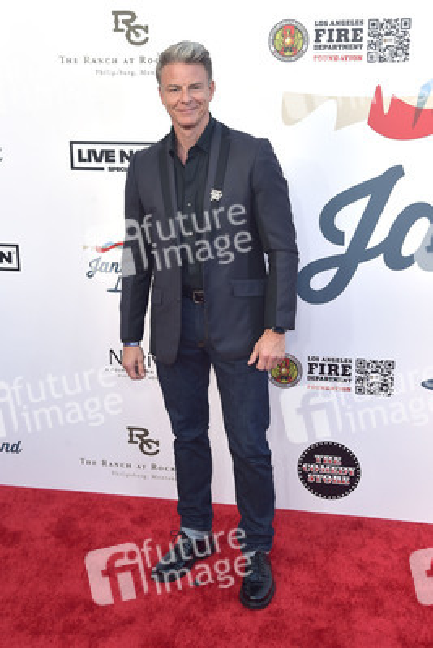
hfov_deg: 33.4
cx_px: 216
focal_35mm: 40
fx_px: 721
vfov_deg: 48.4
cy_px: 324
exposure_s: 1/250
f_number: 6.3
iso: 400
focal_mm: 40
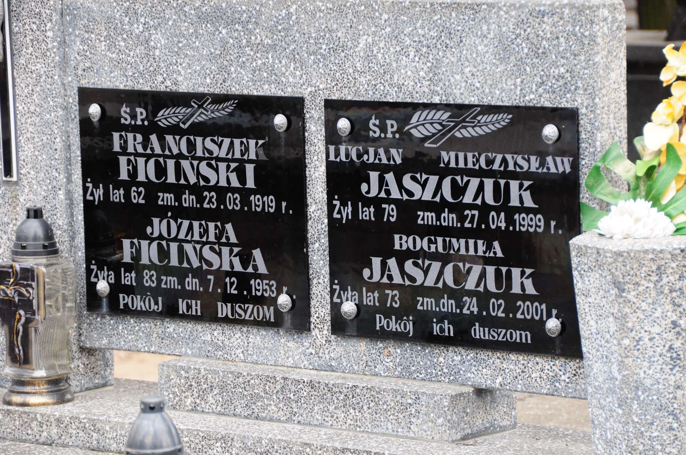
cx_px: 343
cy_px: 228
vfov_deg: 7.0
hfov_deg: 10.6
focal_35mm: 195
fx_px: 3711
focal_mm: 130
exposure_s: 1/125
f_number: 7.1
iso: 500
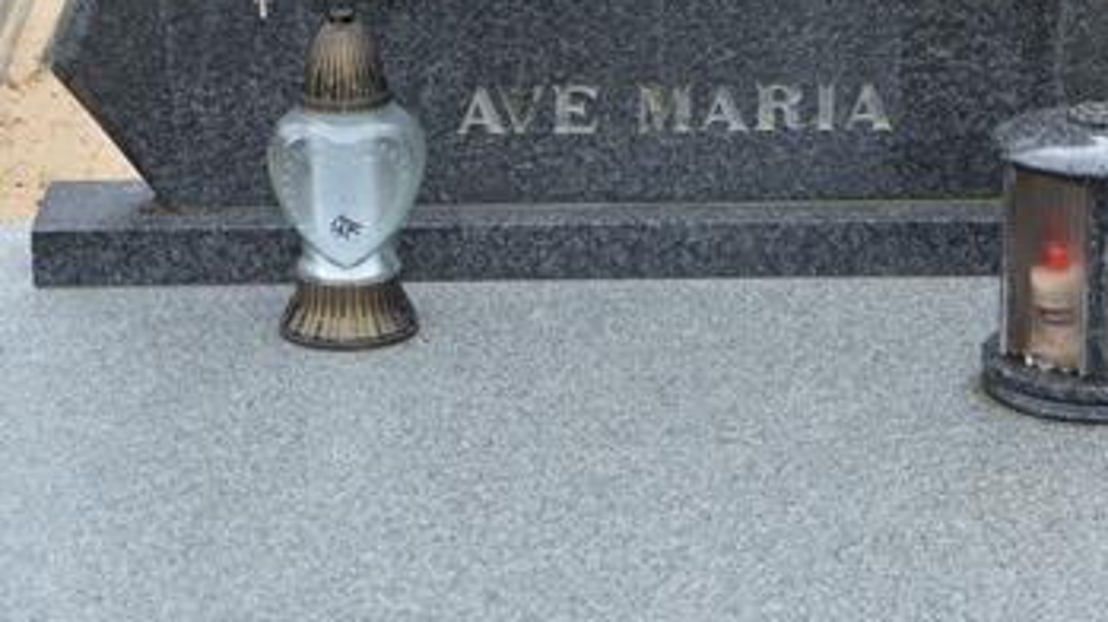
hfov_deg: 17.7
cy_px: 29
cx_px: 610
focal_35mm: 121
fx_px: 3554
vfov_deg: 9.9
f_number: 5.6
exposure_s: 1/125
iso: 400
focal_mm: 42
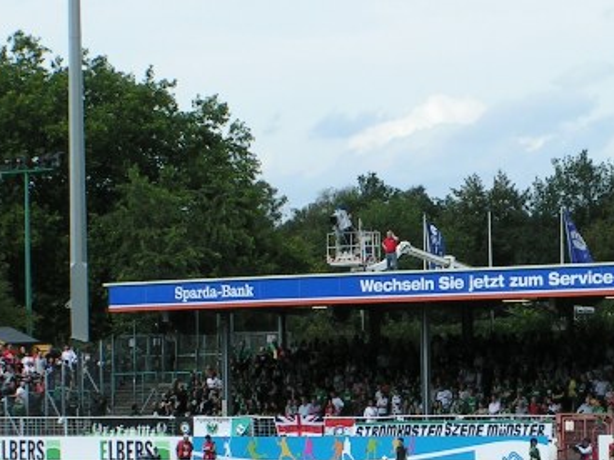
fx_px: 3317
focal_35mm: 187
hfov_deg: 10.5
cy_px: 203
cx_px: 522
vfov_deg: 7.9
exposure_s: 1/400
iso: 50
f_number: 6.3
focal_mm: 13.2
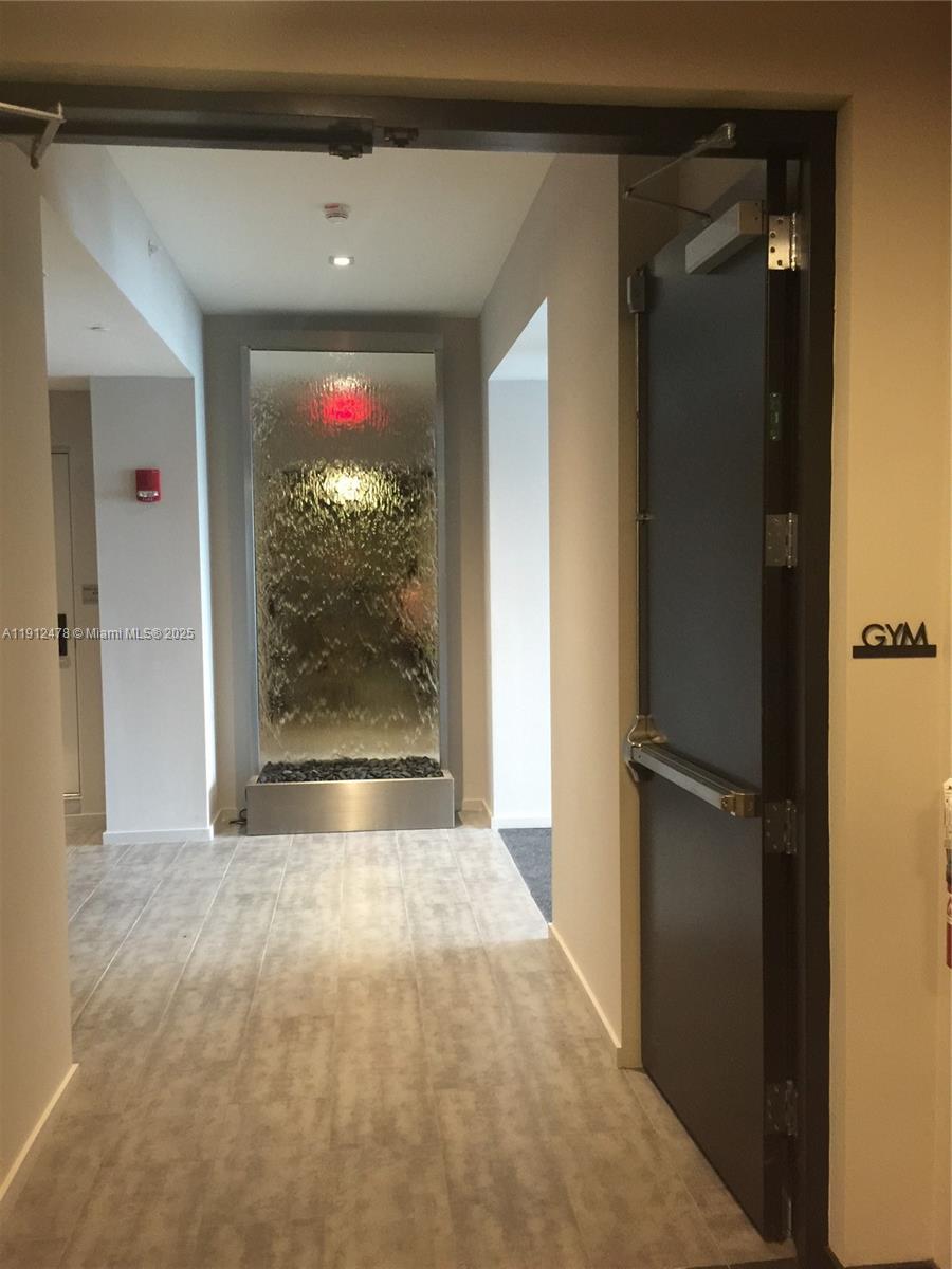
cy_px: 634
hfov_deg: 48.2
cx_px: 476
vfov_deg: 61.7
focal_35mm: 29
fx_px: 1063
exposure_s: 1/15
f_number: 2.2
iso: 125
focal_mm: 4.15
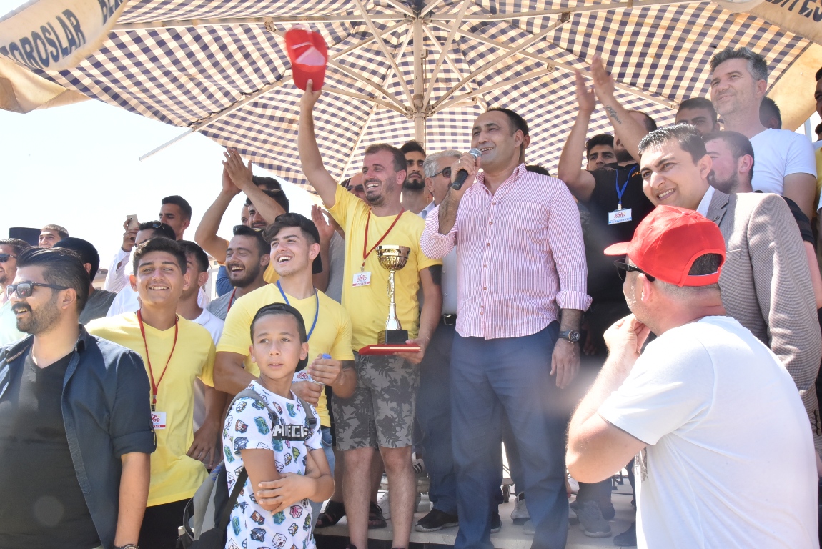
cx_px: 411
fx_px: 777
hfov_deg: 55.8
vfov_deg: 38.9
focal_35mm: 34
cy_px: 274
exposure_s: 1/200
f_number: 22
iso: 2500
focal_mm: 34
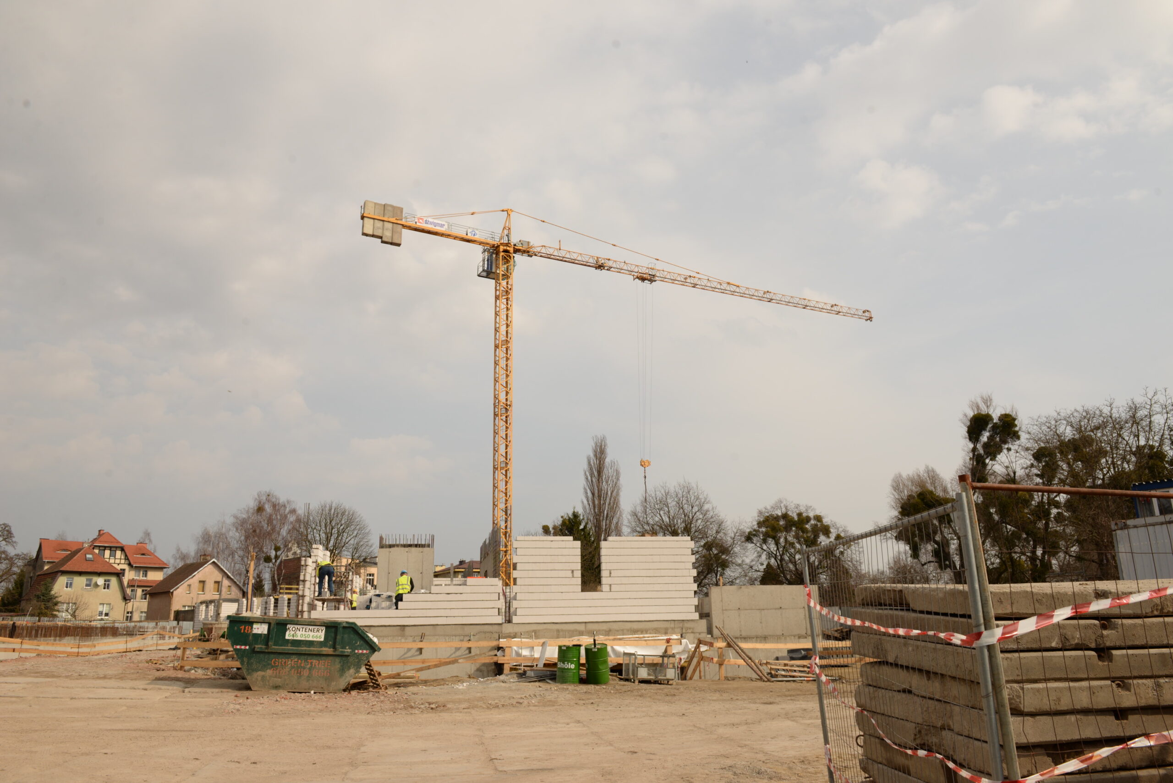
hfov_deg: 73.7
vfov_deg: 53.2
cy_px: 392
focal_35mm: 24
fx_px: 782
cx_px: 586
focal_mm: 24
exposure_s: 1/250
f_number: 10
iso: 100
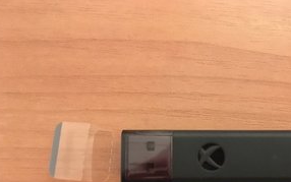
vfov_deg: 29.1
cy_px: 150
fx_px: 341
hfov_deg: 45.6
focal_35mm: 43
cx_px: 190
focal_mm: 4.15
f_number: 2.2
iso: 2000
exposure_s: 1/17
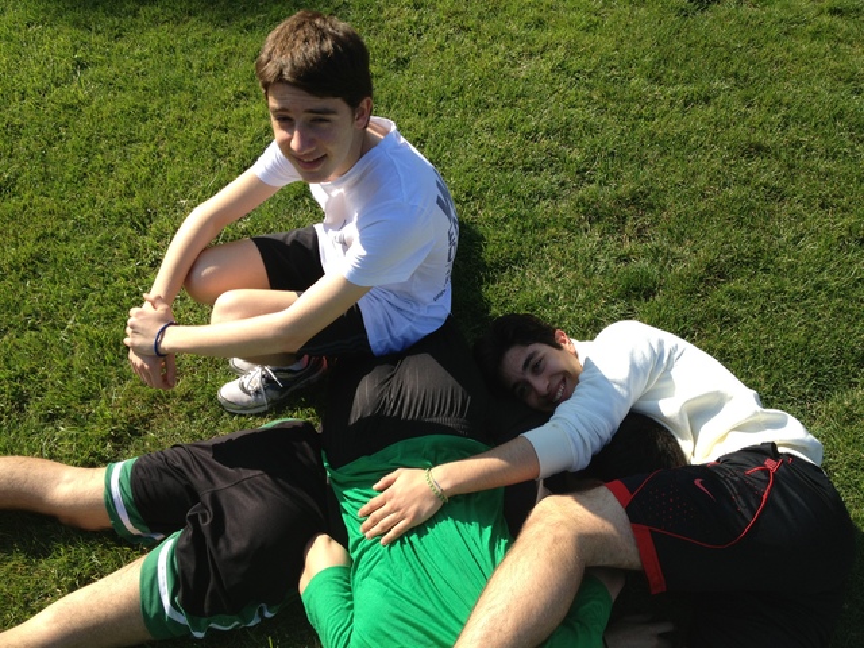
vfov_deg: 40.7
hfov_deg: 52.6
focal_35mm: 35
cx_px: 432
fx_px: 874
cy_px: 324
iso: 50
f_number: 2.4
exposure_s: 1/935
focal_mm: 4.28
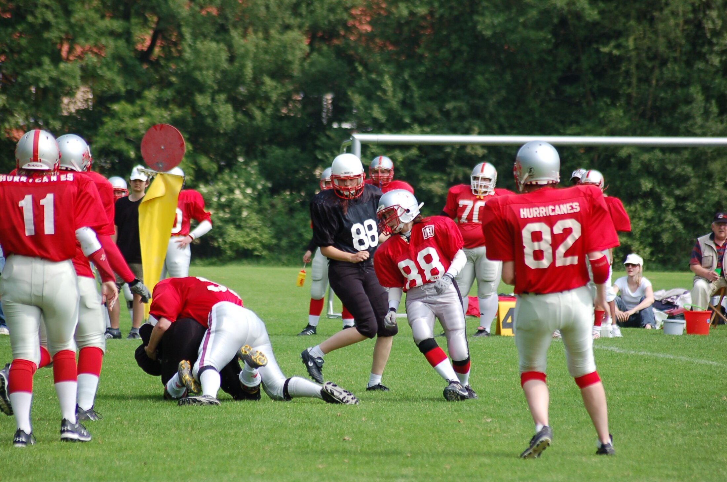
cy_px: 241
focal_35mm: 255
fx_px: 5140
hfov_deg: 8.1
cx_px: 364
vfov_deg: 5.4
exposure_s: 1/1000
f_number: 4.8
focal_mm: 170
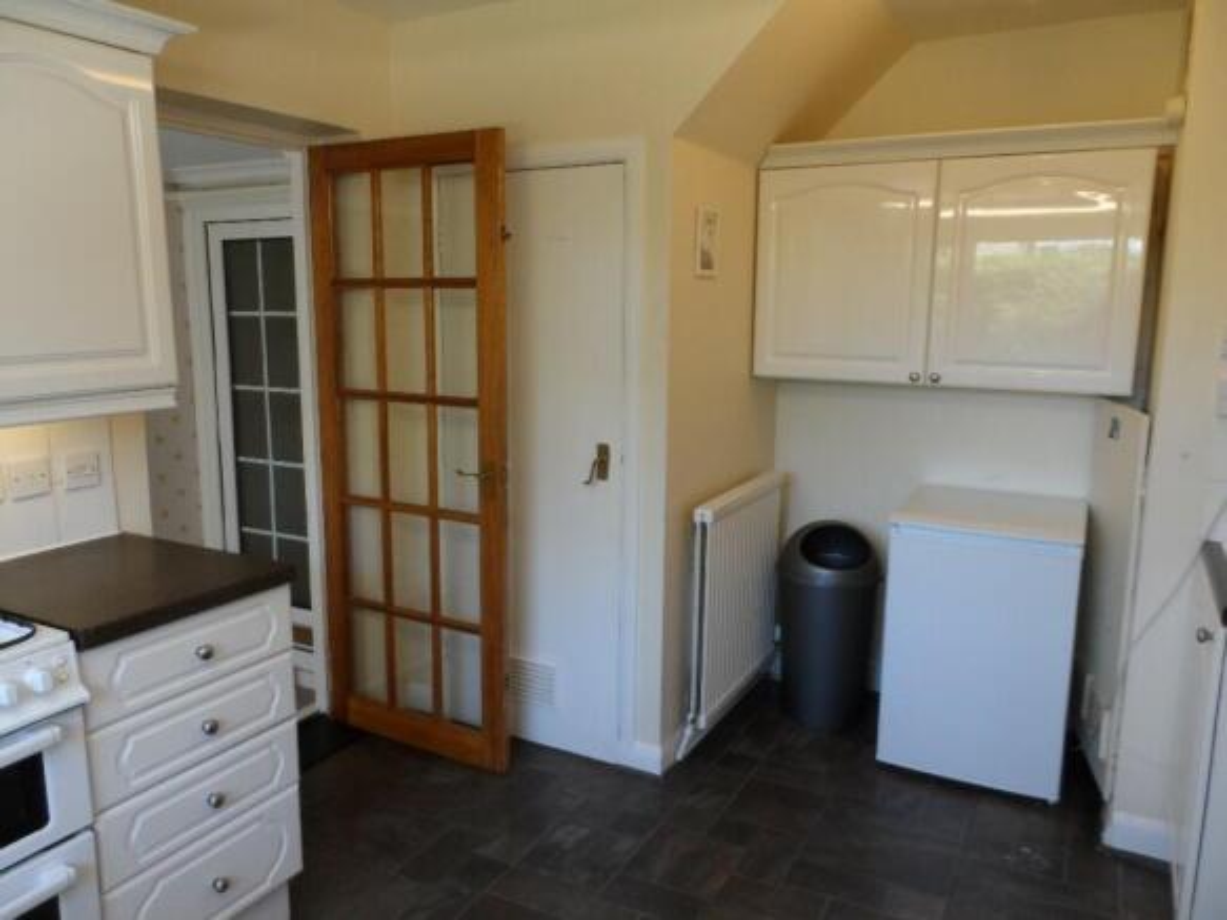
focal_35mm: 24
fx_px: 851
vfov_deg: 56.8
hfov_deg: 71.6
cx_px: 614
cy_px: 460
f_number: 3.2
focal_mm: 4
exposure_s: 1/30
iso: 120
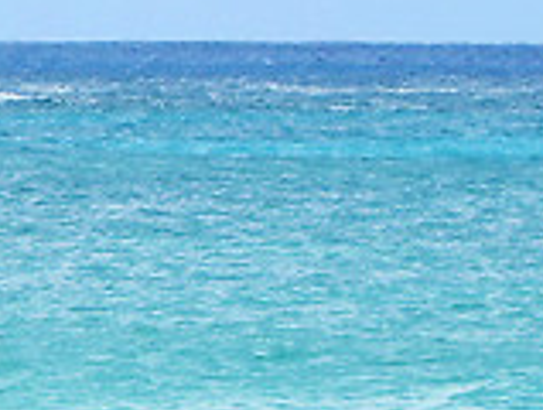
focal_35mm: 758
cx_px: -990
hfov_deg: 2.6
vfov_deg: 2.0
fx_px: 11917
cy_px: 331
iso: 125
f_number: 9
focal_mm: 70
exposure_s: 1/640
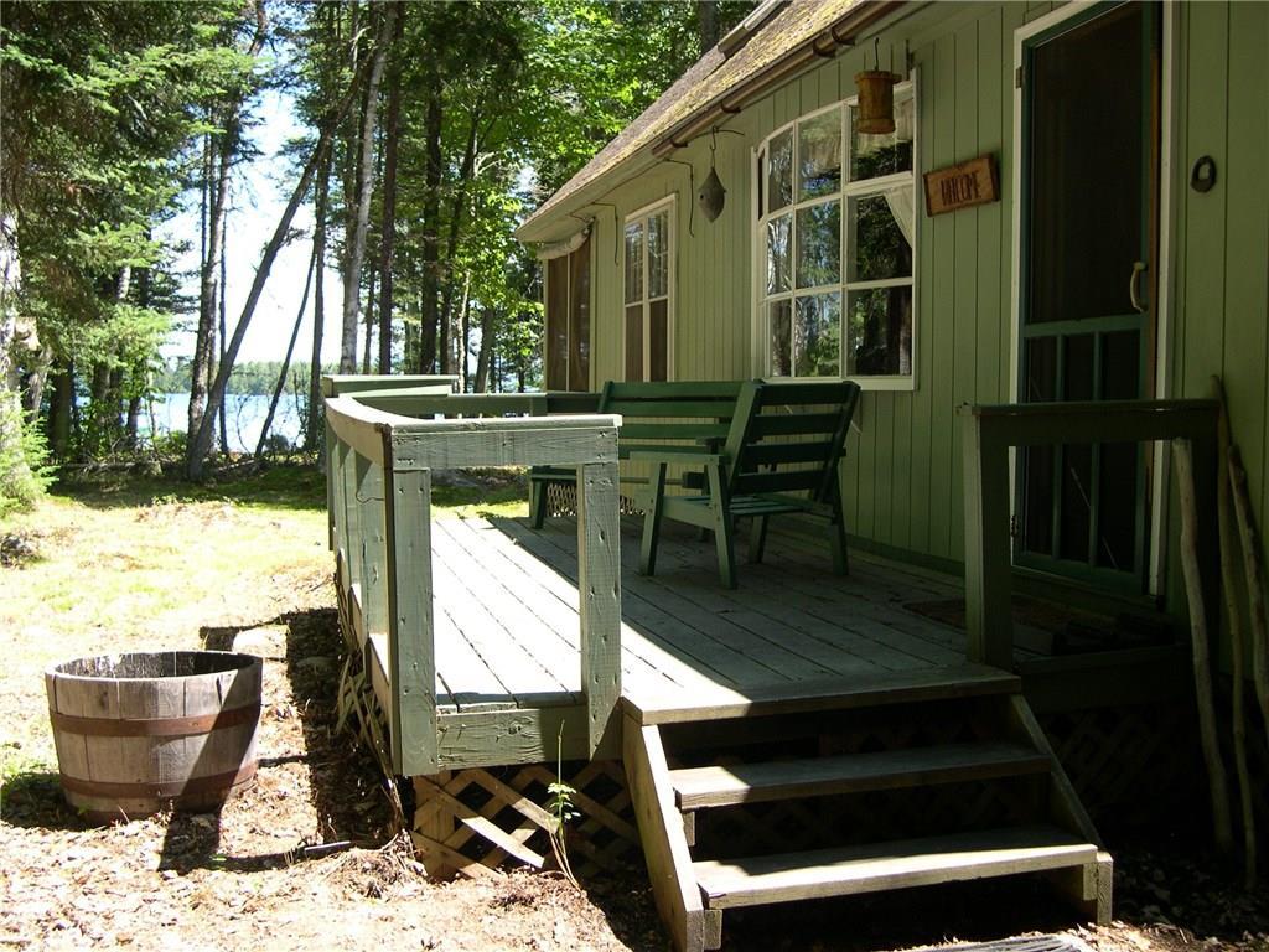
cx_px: 634
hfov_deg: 49.0
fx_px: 1393
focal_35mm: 38
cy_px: 476
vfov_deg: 37.7
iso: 100
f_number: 2.8
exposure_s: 1/188
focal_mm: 8
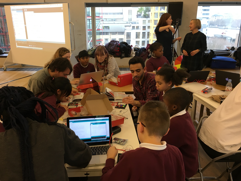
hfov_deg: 58.3
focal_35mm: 31
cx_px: 113
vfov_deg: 45.4
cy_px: 92
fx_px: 216
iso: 40
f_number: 2.2
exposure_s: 1/33
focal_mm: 4.15
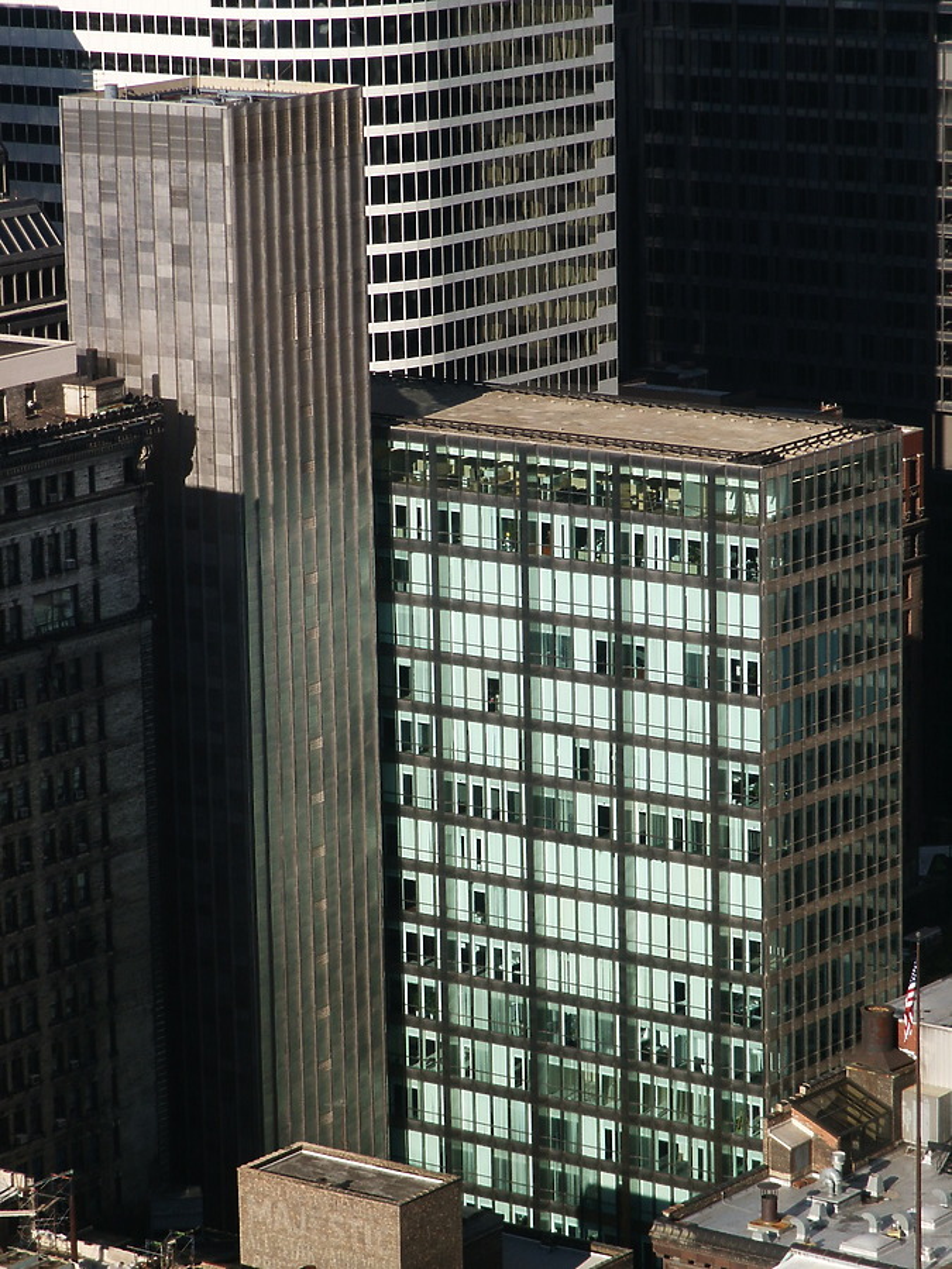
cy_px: 634
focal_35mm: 136
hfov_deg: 10.9
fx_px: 4987
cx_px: 476
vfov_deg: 14.5
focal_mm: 27.69
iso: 64
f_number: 8
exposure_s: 1/180
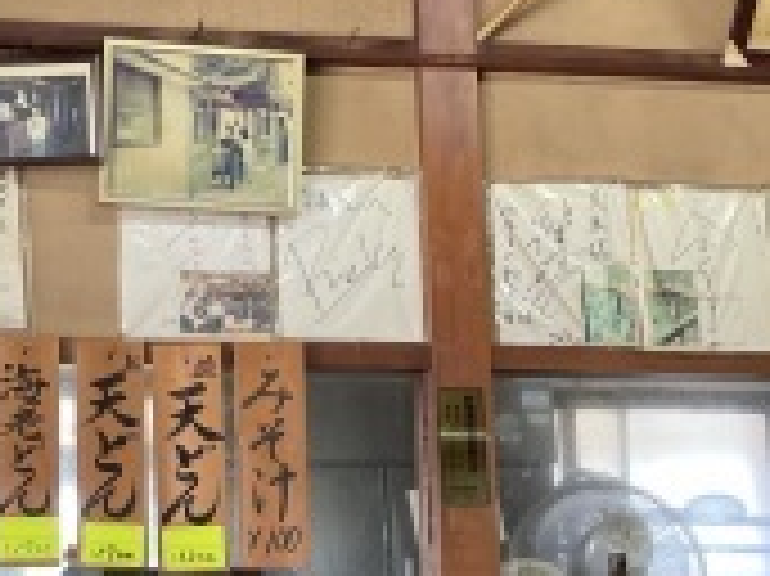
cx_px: 149
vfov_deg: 19.3
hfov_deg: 25.2
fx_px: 1689
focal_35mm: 76
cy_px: 344
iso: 125
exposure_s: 1/100
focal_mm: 4.2
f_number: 1.6
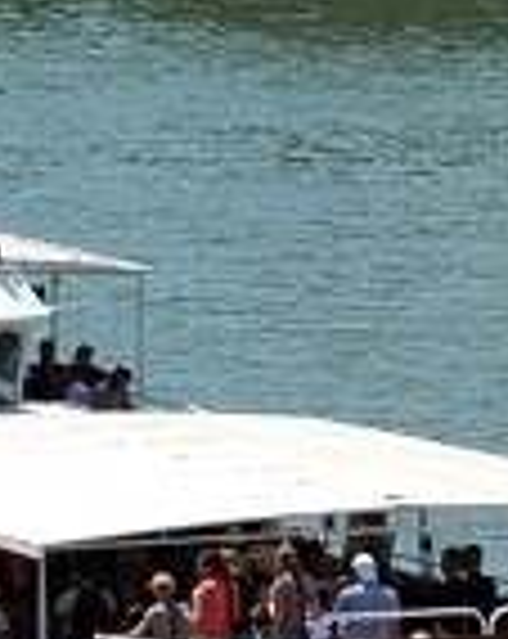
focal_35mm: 427
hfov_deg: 3.4
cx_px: -1717
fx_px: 8052
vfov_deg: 4.5
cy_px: 634
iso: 100
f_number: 8
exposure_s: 1/250
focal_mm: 35
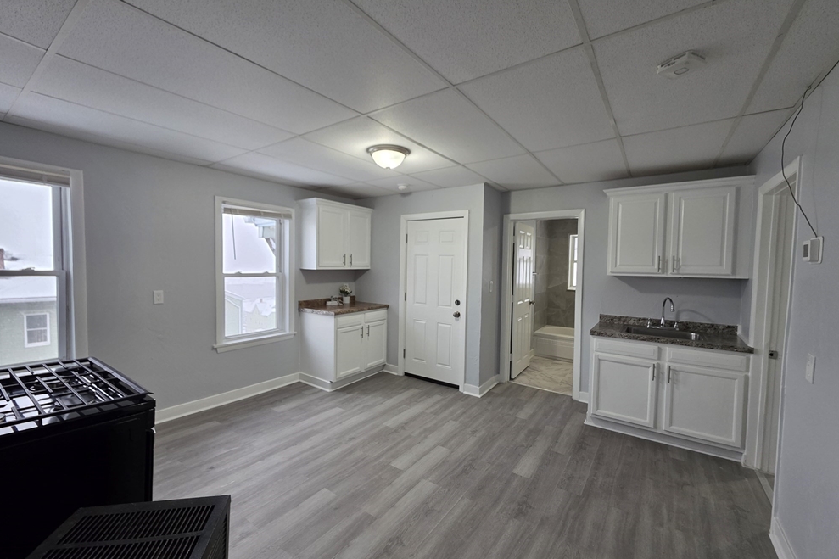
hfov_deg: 104.3
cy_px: 282
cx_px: 417
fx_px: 326
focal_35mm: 14
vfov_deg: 81.2
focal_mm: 2.2
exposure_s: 1/60
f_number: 1.9
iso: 160
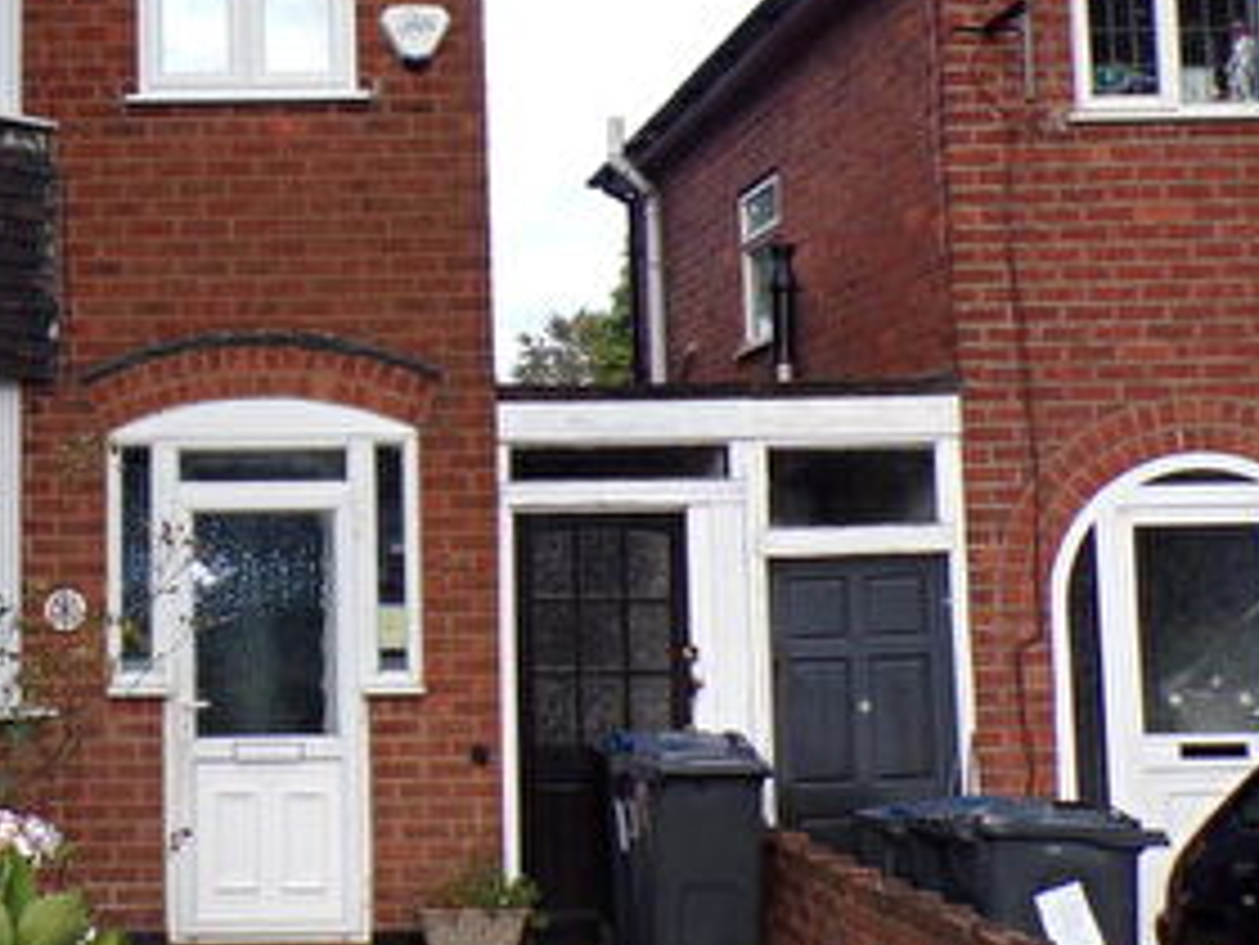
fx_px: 2182
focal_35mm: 60
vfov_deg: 24.4
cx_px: 153
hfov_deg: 30.9
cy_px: 394
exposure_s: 1/110
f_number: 5.8
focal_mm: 4.3
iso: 80
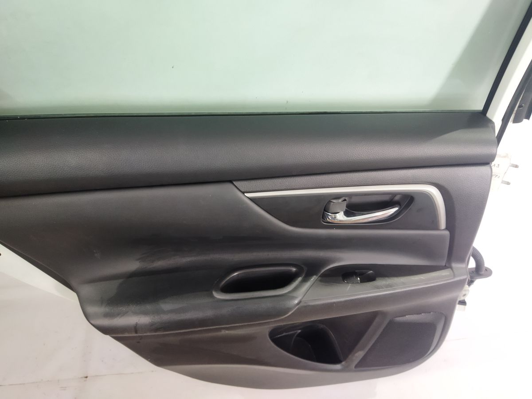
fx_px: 415
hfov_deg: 65.3
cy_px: 200
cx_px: 266
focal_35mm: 27
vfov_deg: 51.4
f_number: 1.79
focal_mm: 4.71
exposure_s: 1/25
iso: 247
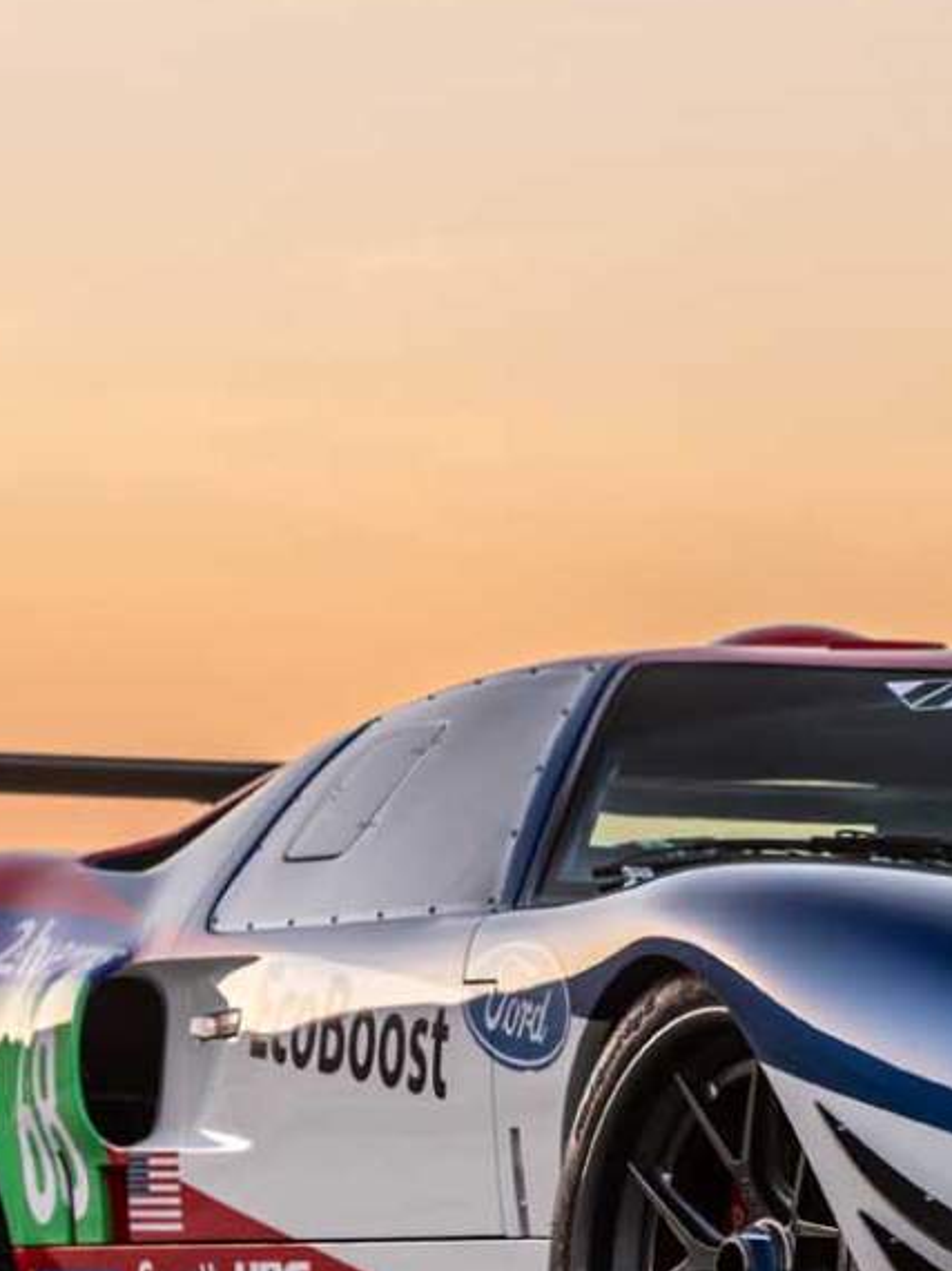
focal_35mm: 298
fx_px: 10936
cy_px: 720
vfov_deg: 6.7
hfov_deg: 5.0
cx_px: 1106
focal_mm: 92
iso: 64
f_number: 5
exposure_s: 1/20
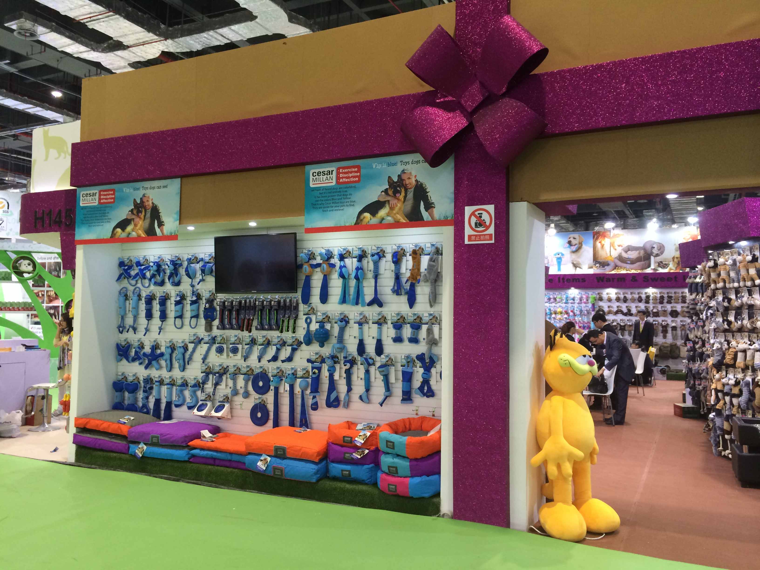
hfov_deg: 60.0
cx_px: 380
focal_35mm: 30
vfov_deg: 46.8
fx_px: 659
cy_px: 285
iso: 80
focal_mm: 4.12
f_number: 2.2
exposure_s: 1/33
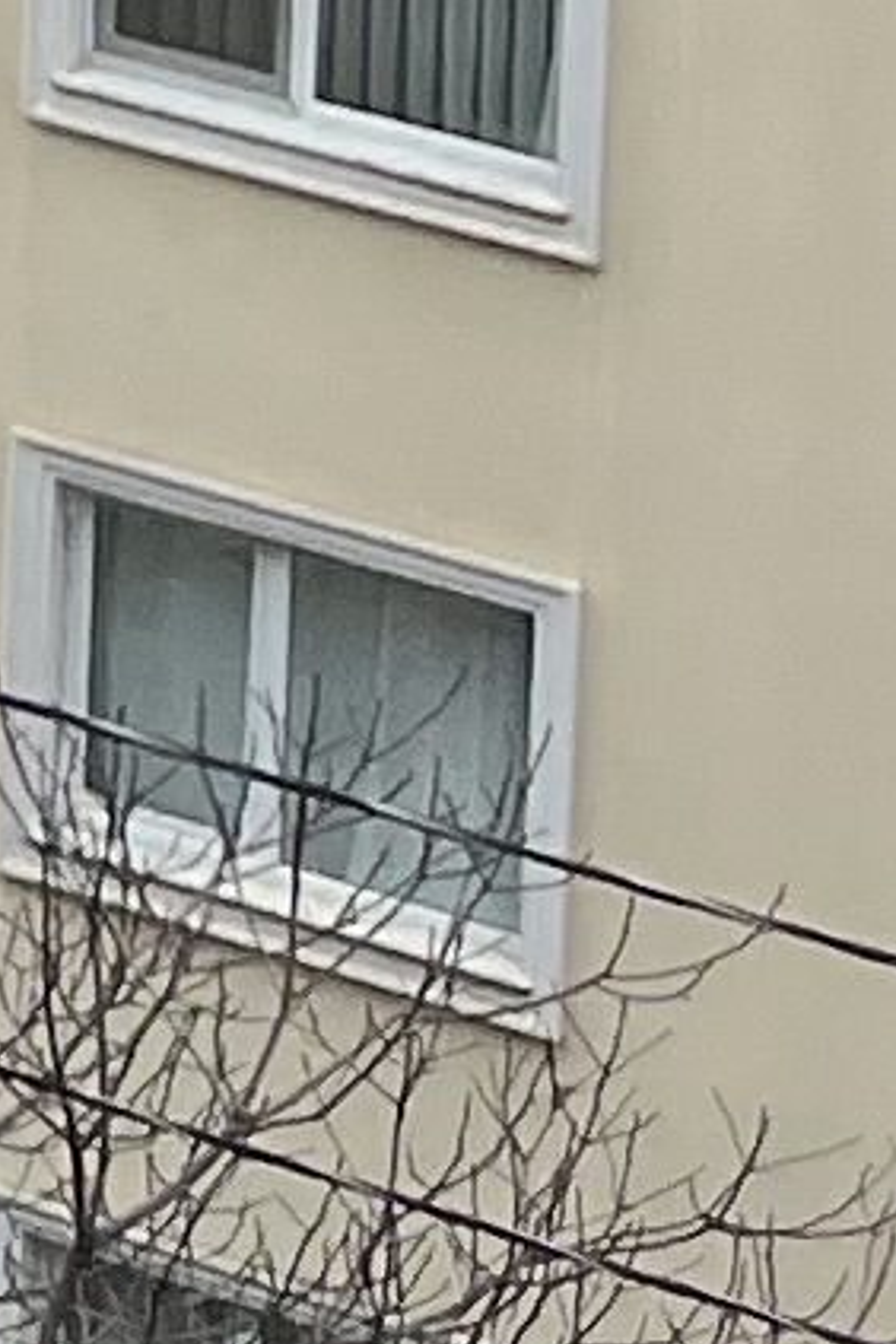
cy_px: -3412
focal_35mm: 258
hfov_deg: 4.0
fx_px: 9631
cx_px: -5119
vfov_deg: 6.8
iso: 50
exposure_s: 1/3413
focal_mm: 5.1
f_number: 1.6
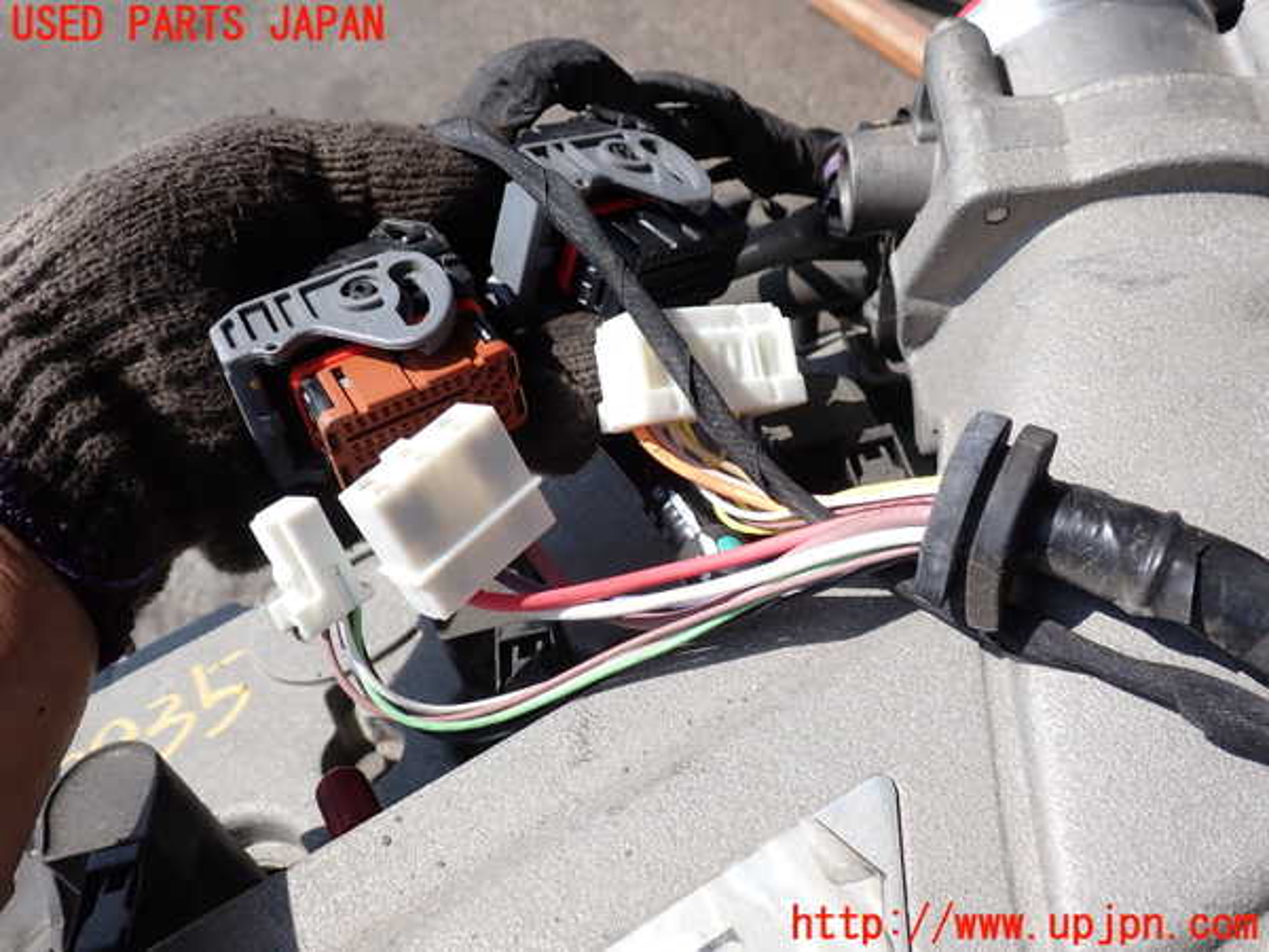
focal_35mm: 30
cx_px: 634
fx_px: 1100
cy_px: 476
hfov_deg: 60.0
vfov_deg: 46.8
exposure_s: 1/1000
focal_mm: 5.4
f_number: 3.2
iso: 100
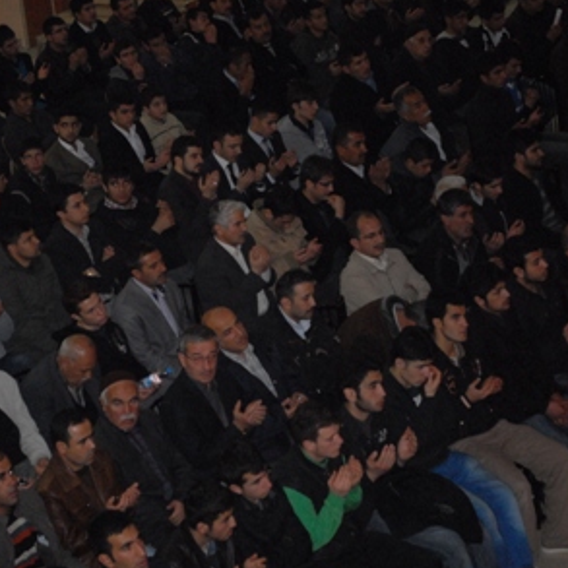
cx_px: 198
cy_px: 297
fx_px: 1912
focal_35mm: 103
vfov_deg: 16.9
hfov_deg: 16.9
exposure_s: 1/30
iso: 1250
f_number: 5.6
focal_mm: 48
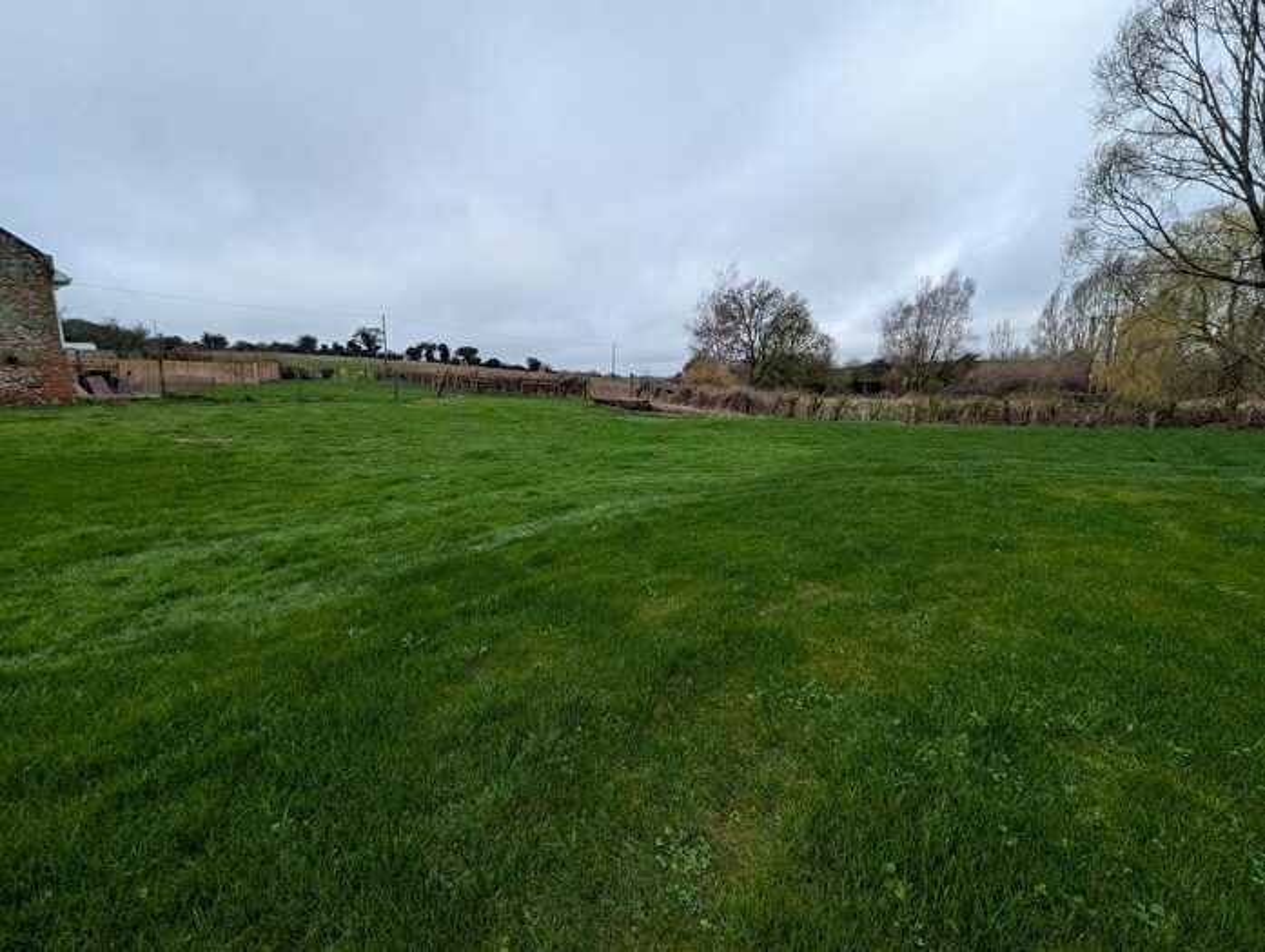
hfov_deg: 106.1
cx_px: 632
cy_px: 476
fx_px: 476
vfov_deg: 90.1
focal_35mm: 13
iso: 48
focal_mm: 1.95
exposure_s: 1/934
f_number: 2.2
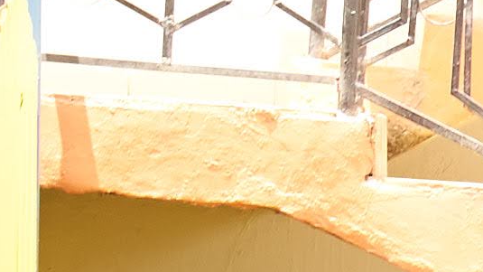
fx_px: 3356
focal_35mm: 262
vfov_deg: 4.6
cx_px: 1167
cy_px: 295
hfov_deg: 7.7
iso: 400
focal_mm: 23
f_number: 5
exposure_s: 1/160
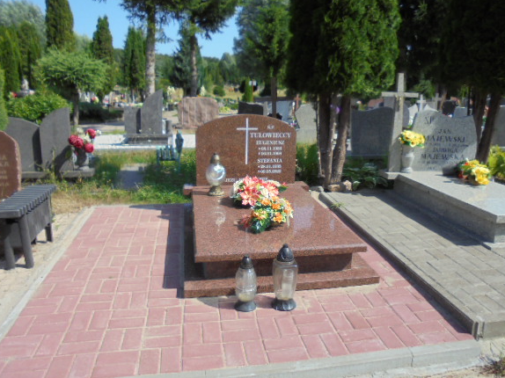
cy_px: 185
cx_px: 268
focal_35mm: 29
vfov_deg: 48.2
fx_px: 423
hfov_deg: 61.6
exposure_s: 1/1000
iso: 100
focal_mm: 4.6
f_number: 3.5
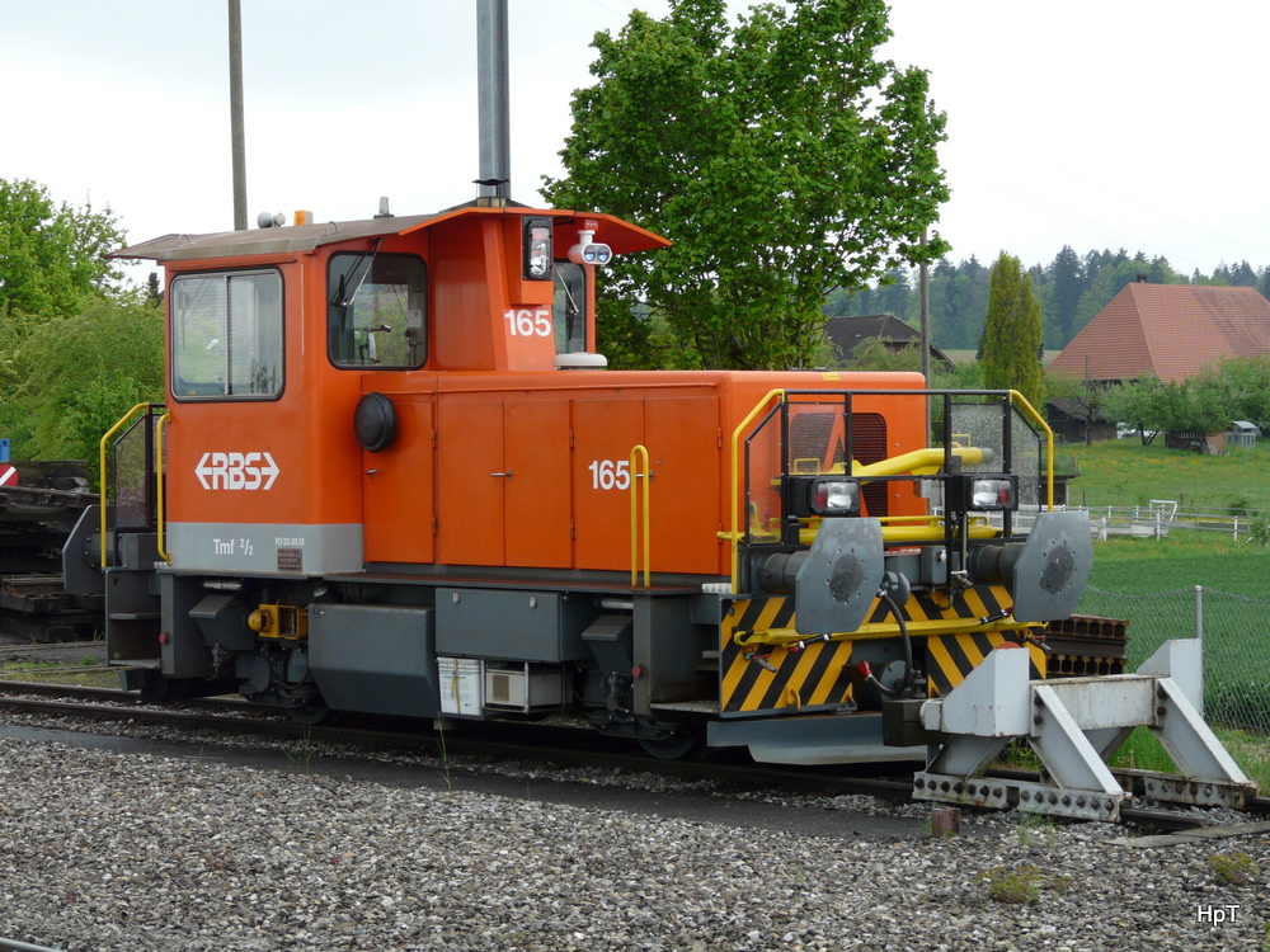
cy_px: 476
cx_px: 635
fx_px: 3449
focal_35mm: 94
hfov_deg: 20.9
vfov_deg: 15.7
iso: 100
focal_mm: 15.4
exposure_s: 1/125
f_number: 4
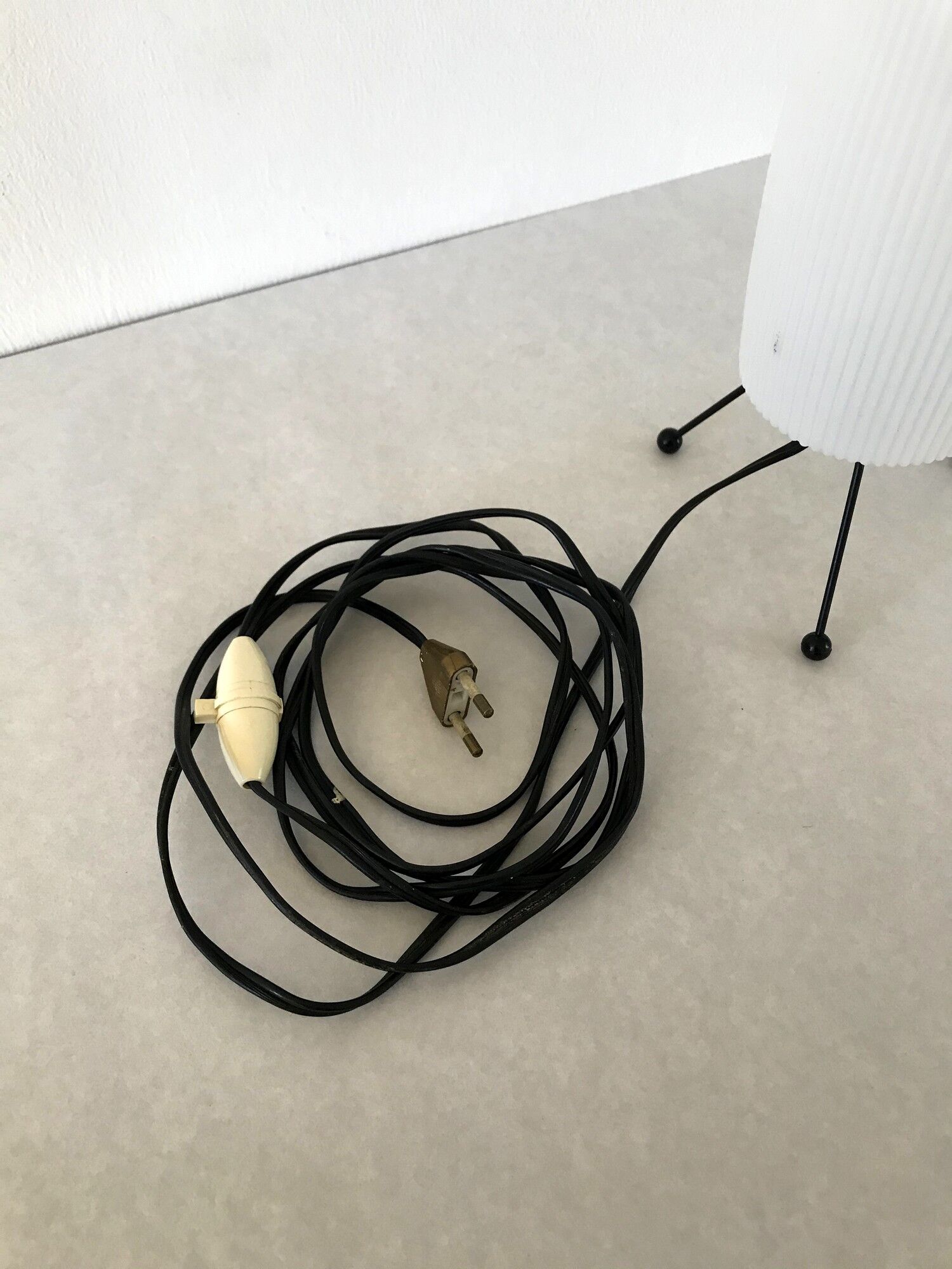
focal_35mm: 28
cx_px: 476
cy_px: 634
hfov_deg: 49.7
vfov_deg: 63.4
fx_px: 1027
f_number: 1.8
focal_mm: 3.99
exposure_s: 1/33
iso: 32
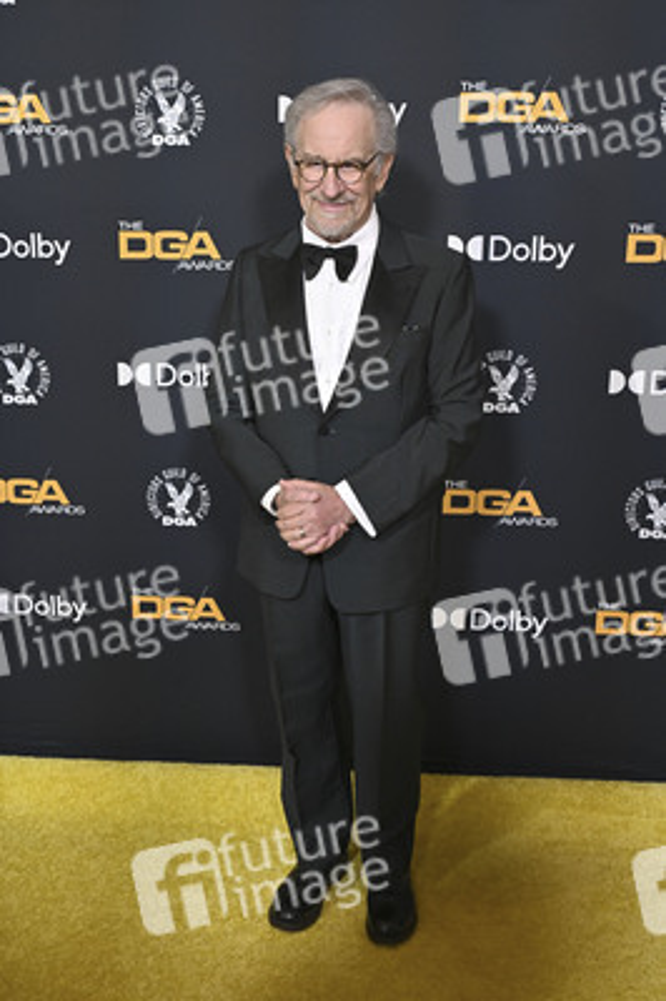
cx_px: 333
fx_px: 1028
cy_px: 500
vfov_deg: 51.9
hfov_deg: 35.9
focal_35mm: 37
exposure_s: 1/320
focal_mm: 37
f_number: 6.3
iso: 2500
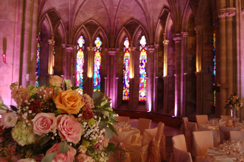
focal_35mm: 33
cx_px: 122
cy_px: 81
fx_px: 223
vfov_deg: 39.9
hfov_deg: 57.3
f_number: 3.8
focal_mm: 22
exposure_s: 1/15
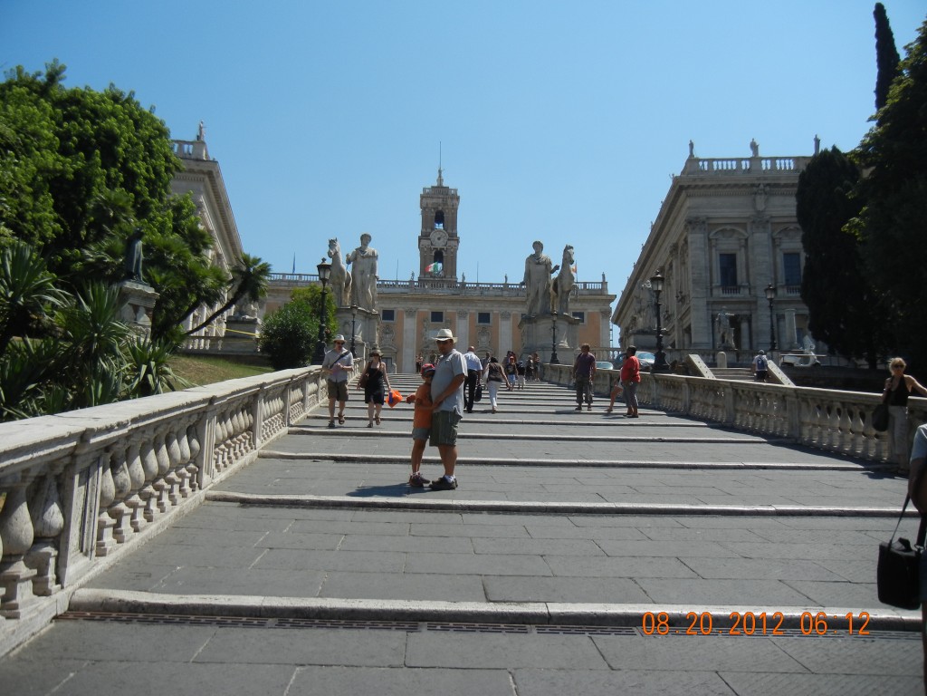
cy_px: 348
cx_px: 464
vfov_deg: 46.8
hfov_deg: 60.0
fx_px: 803
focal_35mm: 30
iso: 160
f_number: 7
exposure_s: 1/517
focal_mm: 5.4
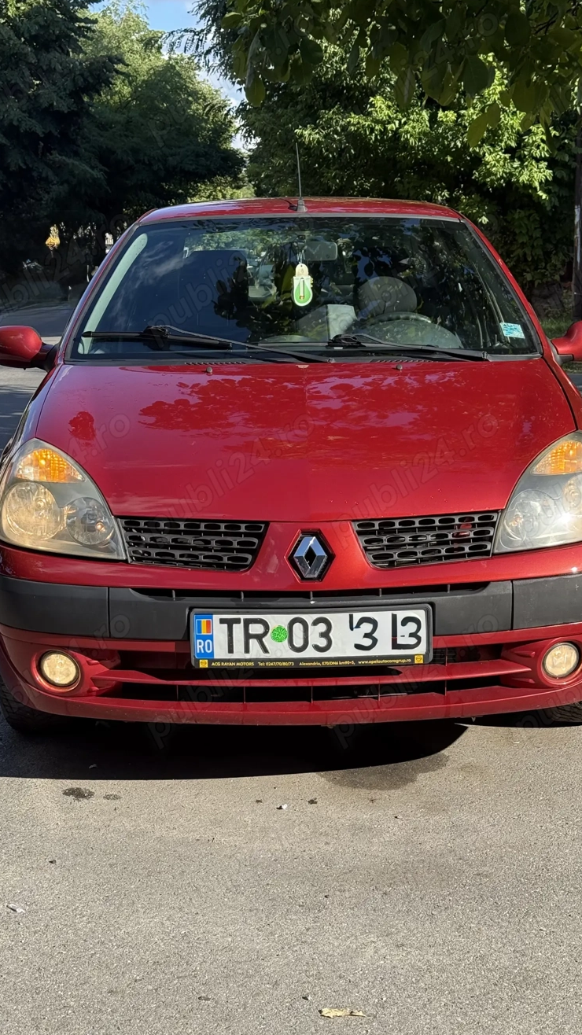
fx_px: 1454
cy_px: 519
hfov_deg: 22.6
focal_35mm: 53
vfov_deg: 39.2
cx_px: 322
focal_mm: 6.76
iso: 80
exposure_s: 1/1543
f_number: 1.78
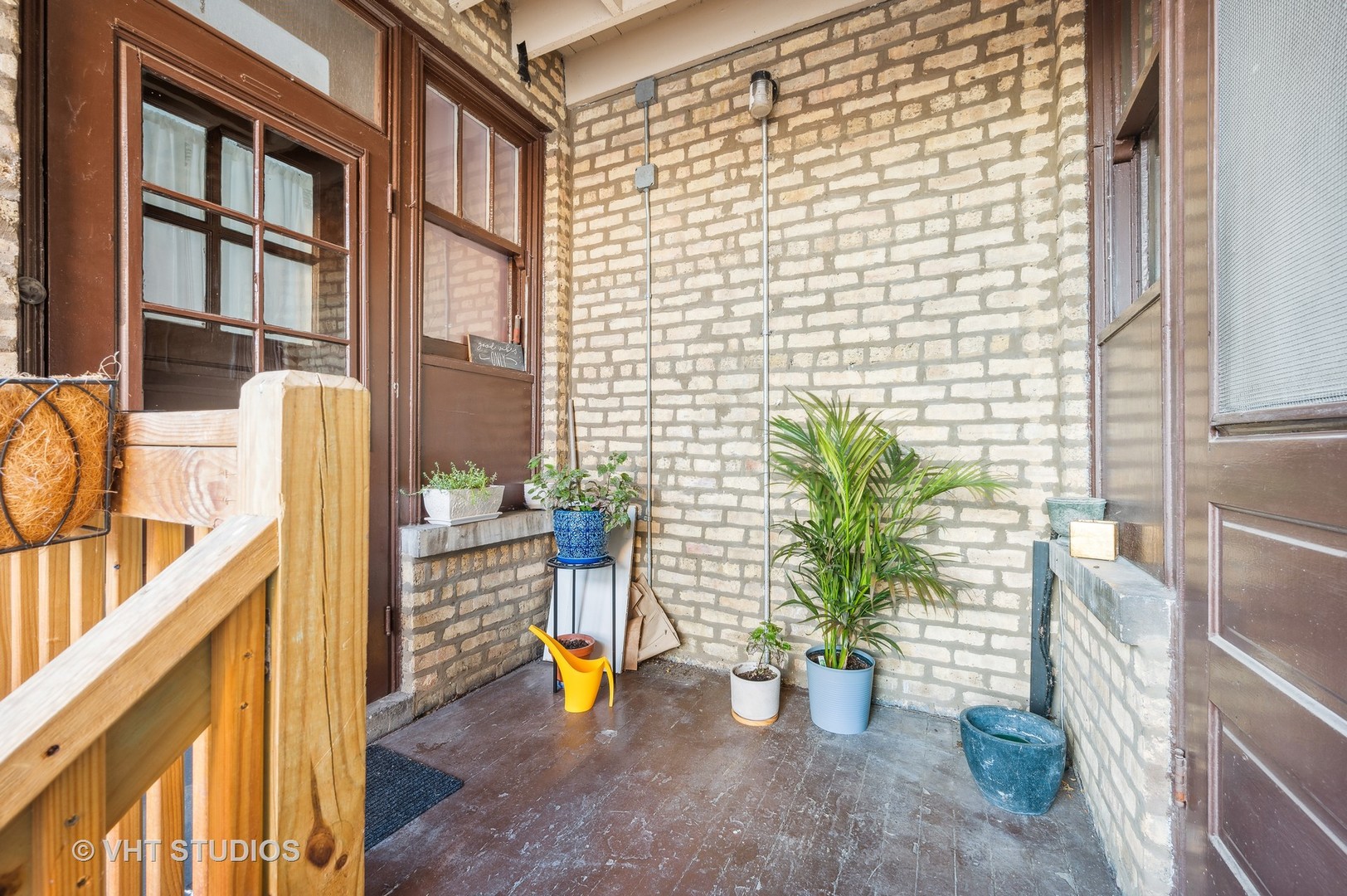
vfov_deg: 81.1
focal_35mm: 14
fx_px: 523
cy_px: 448
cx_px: 674
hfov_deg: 104.3
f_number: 10
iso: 100
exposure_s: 1.6
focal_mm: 14
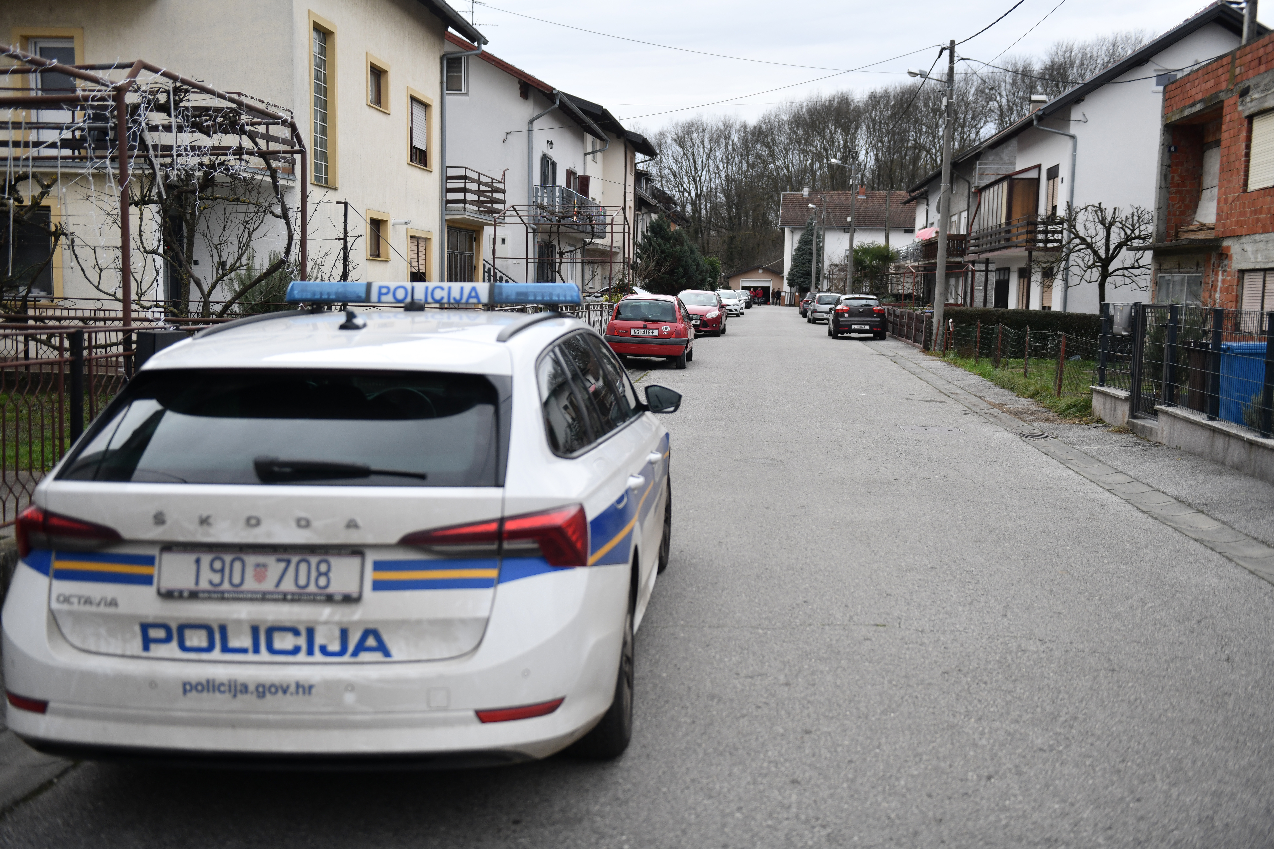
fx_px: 1239
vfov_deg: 37.9
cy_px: 424
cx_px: 637
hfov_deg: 54.4
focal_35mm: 35
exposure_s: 1/640
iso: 400
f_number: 2.8
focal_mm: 35
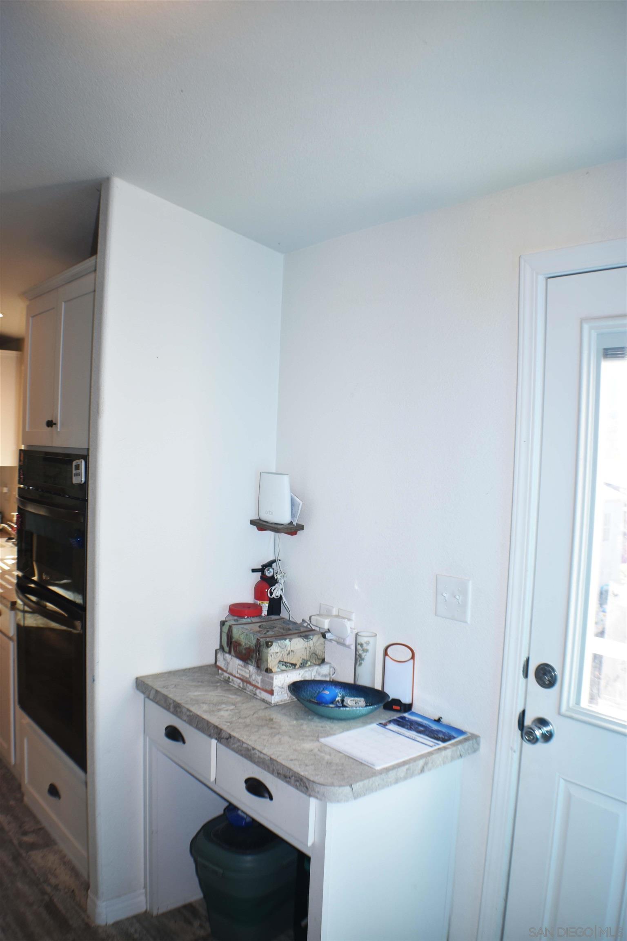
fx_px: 940
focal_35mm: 36
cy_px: 470
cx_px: 314
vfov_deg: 53.1
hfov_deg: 36.9
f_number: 3.8
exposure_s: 1/40
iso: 110
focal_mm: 24
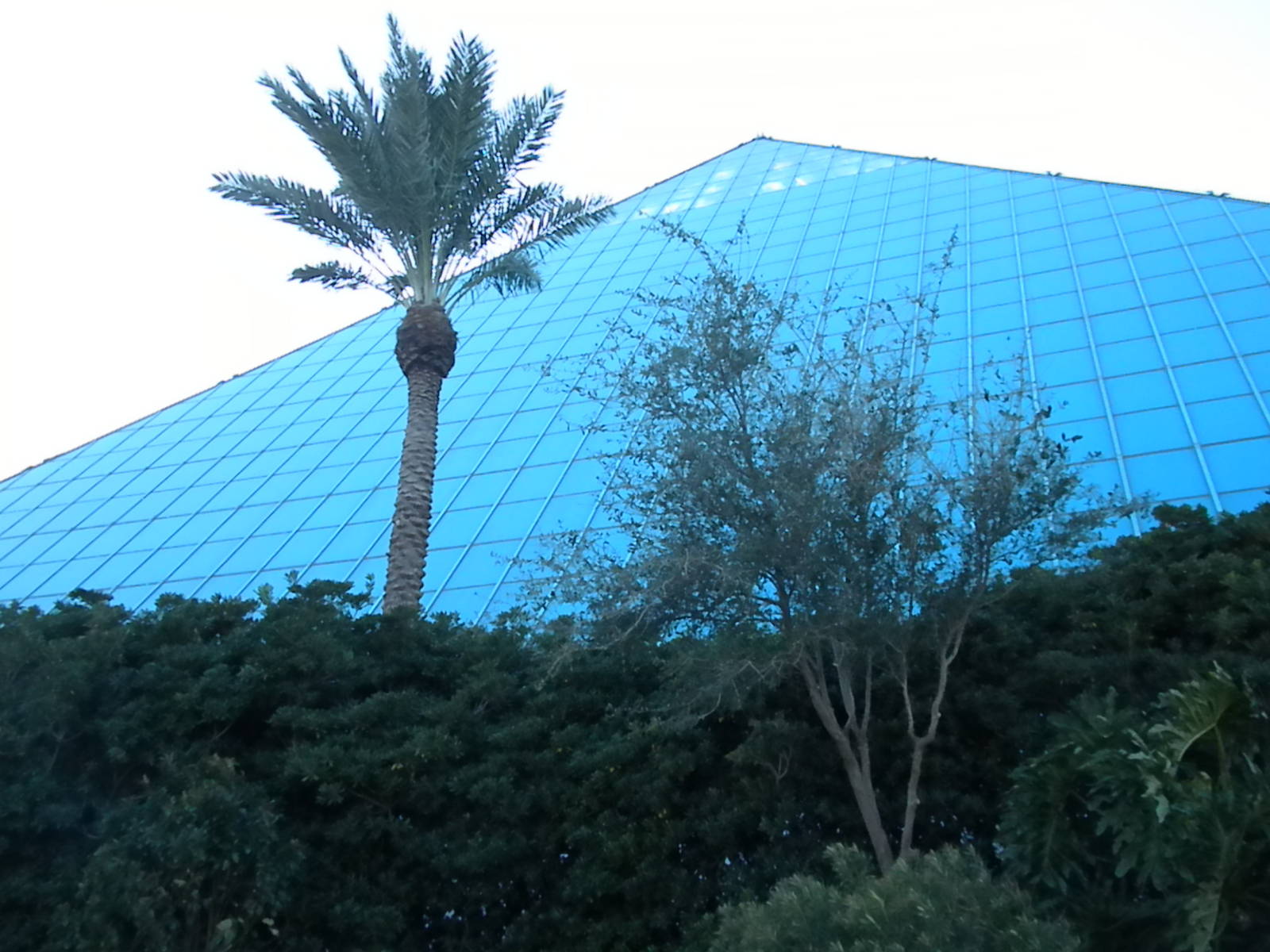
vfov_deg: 38.7
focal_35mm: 37
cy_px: 476
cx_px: 635
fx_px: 1357
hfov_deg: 50.1
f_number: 10
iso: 640
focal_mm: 6.6
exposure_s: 1/81.3
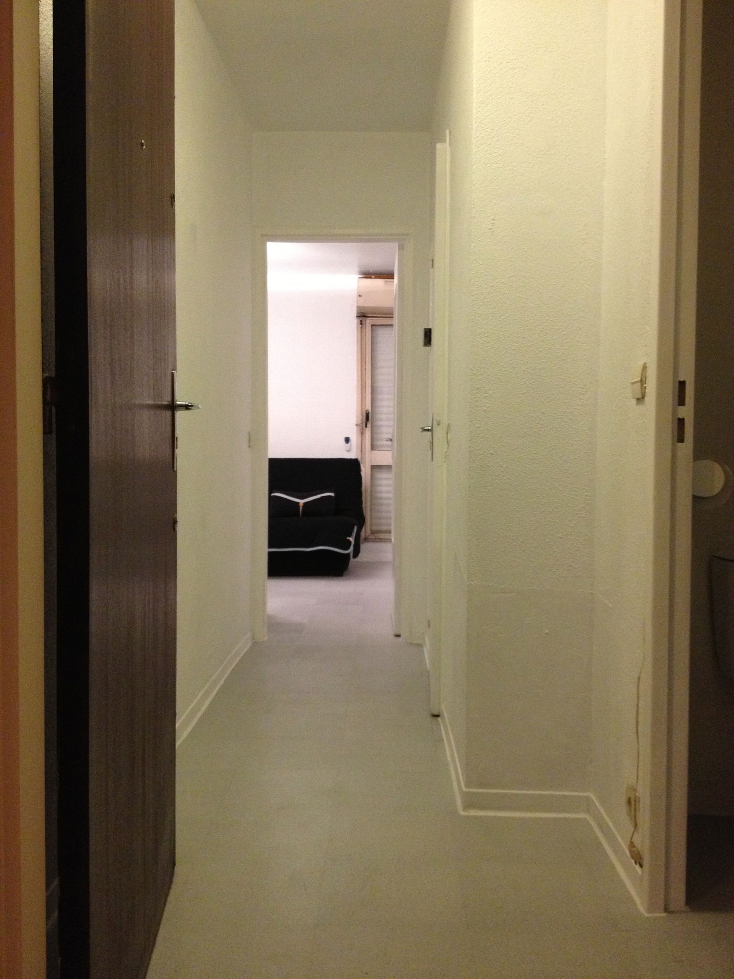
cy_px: 490
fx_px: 989
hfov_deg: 40.7
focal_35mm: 35
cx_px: 367
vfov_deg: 52.6
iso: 320
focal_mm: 4.28
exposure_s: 1/20
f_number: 2.4
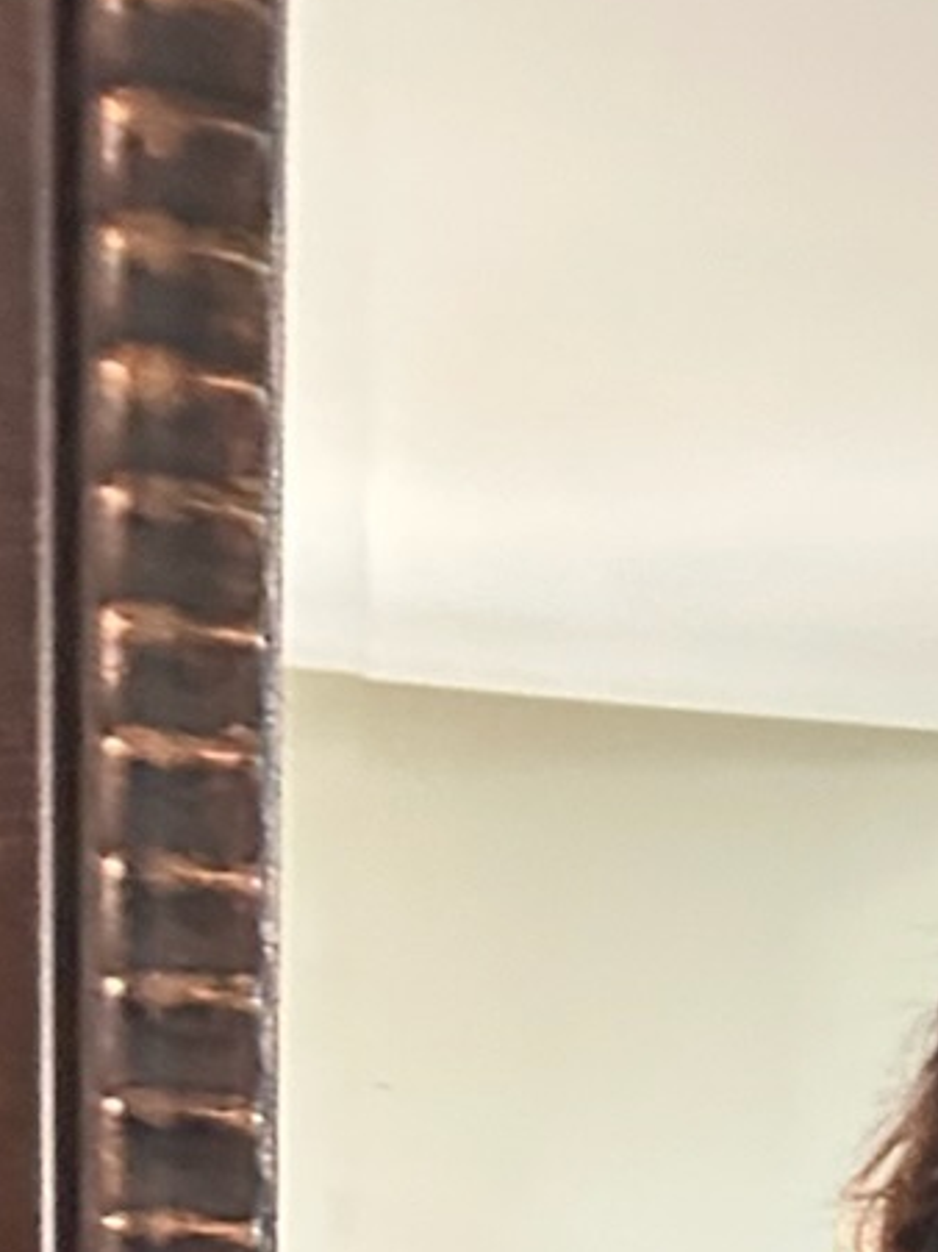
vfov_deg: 15.0
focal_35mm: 109
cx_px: 1277
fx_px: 3940
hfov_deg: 13.0
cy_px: 2446
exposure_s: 1/60
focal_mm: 6.86
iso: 640
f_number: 1.78
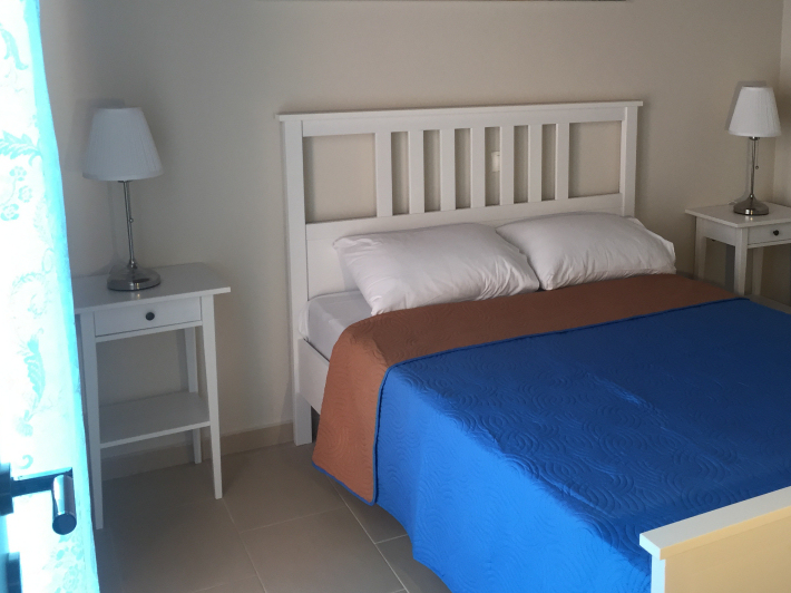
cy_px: 207
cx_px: 521
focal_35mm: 40
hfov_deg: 46.2
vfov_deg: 35.7
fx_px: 914
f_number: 2.2
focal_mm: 4.15
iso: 40
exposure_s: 1/33
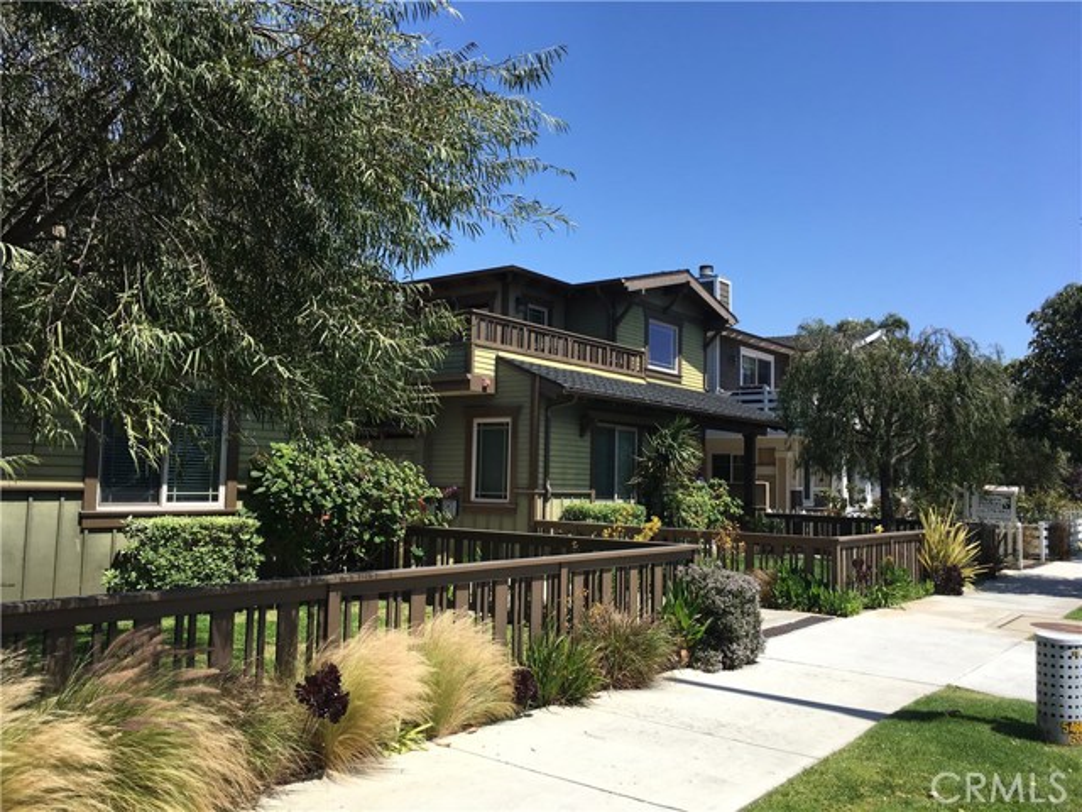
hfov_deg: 61.7
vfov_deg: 48.2
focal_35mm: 29
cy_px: 406
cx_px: 541
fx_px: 906
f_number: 2.2
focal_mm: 4.15
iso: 25
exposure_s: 1/1326
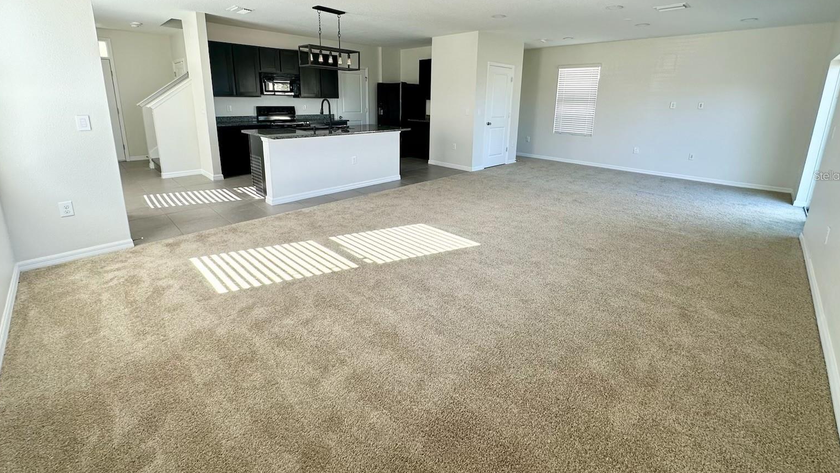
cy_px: 175
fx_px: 356
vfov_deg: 66.0
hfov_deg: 99.4
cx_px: 425
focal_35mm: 16
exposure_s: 1/99
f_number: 2.2
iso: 80
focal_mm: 2.22
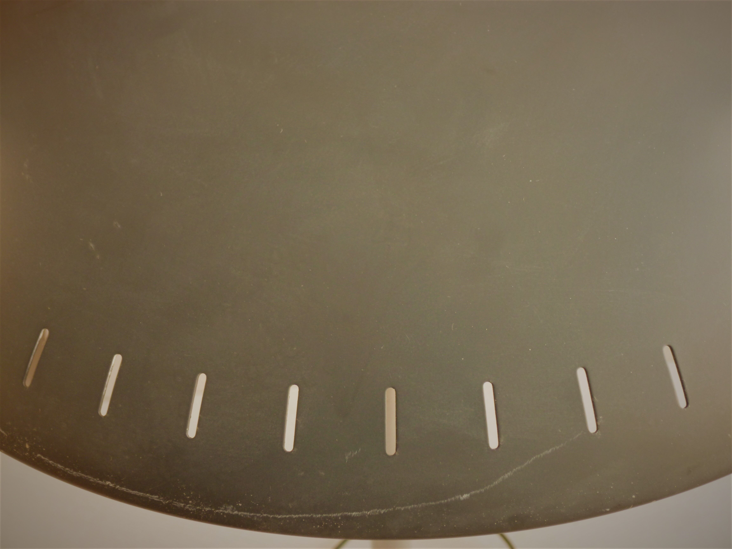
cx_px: 366
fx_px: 1100
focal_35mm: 52
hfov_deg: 36.8
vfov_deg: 28.0
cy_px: 274
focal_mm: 9.2
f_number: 4.1
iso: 125
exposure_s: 1/8
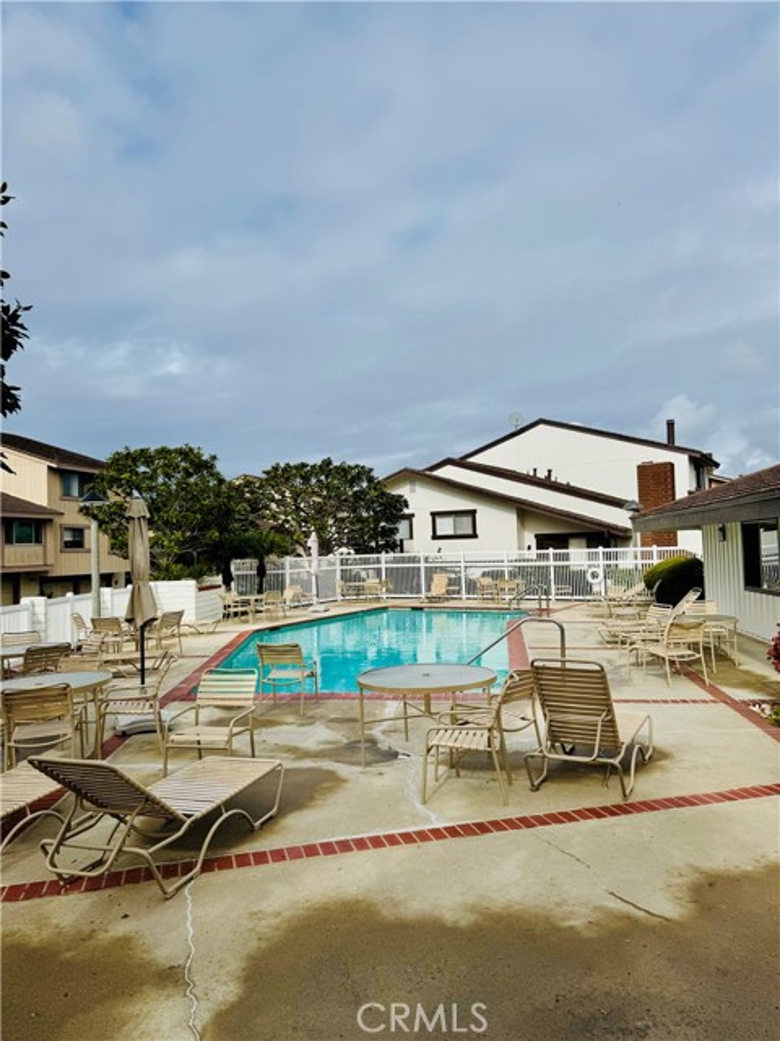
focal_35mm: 24
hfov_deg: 56.8
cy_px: 520
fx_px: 721
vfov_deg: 71.6
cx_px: 390
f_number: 1.78
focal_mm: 6.76
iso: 80
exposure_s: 1/9009
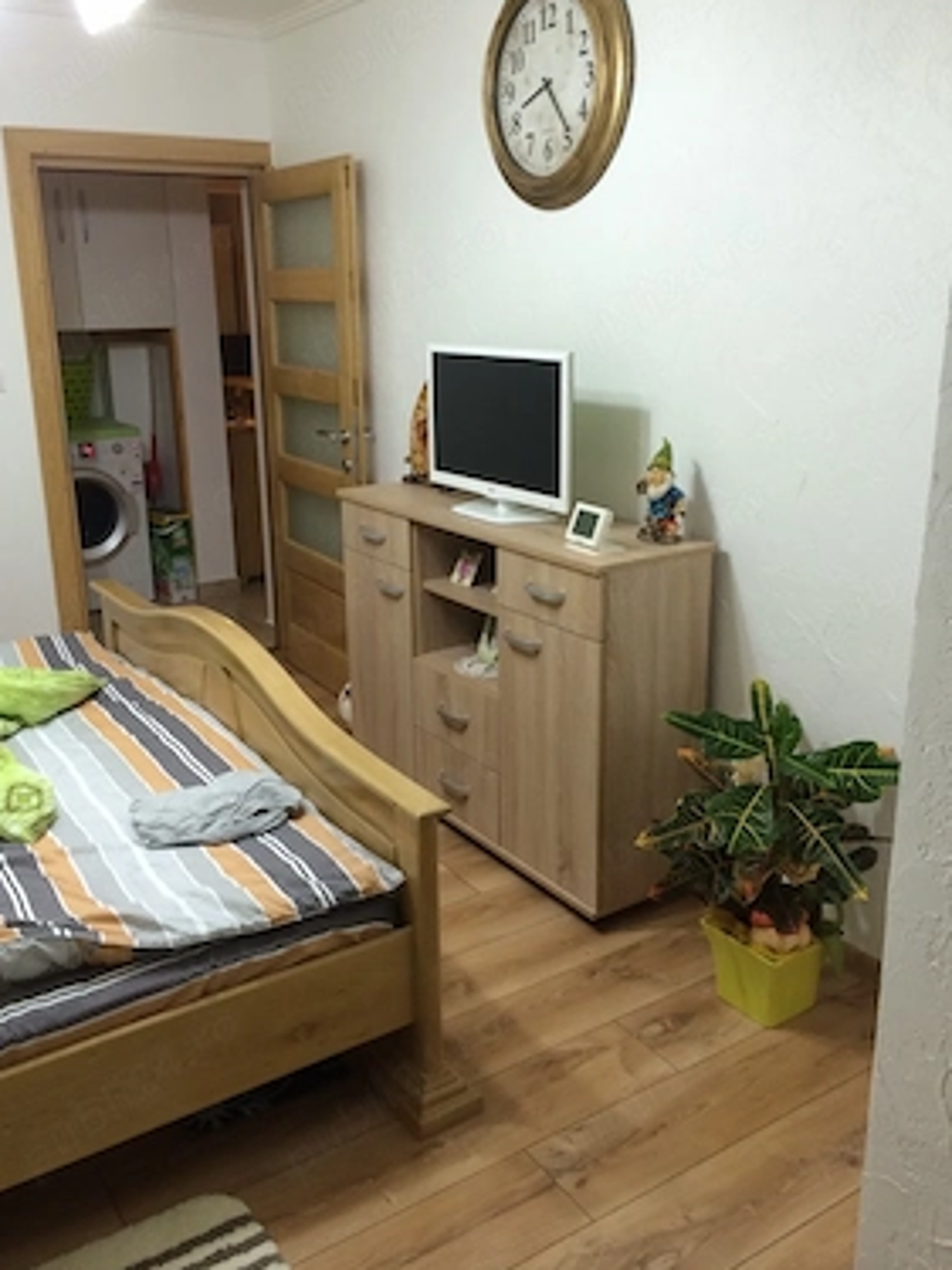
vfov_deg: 56.8
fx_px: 1174
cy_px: 606
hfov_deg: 44.1
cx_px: 461
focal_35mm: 32
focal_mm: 4.12
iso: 100
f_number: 2.2
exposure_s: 1/33
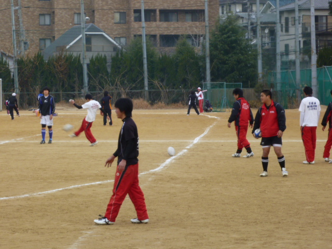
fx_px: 1535
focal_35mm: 160
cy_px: 124
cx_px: 166
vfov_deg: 9.3
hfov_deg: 12.3
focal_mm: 22.5
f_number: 5.9
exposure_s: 1/125
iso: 100
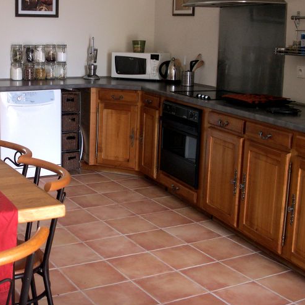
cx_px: 75
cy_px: 122
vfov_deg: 32.1
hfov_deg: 31.6
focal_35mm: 53
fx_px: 528
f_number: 3.5
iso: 64
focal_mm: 7.7
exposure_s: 1/40
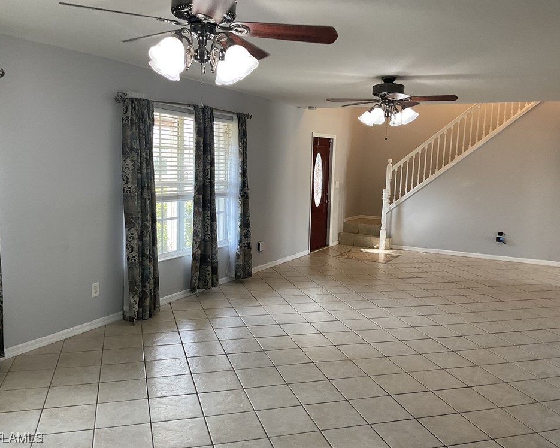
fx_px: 514
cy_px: 221
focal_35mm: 31
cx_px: 276
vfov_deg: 47.1
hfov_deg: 57.2
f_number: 1.8
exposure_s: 1/60
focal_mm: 3
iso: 80
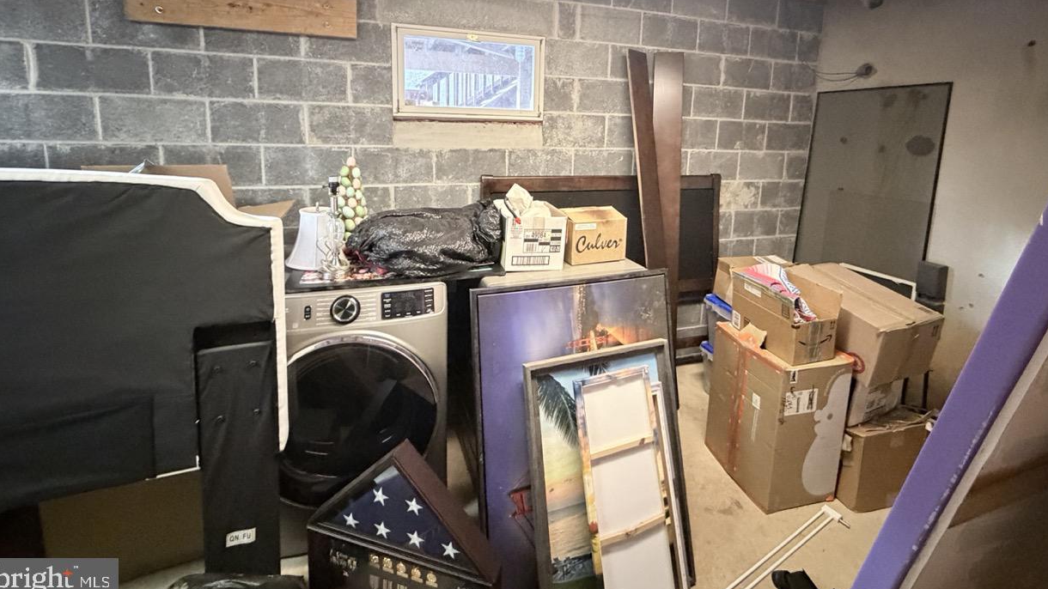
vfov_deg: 65.1
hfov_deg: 99.4
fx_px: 445
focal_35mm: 16
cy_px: 190
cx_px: 534
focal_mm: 2.22
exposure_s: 1/40
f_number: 2.2
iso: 1000
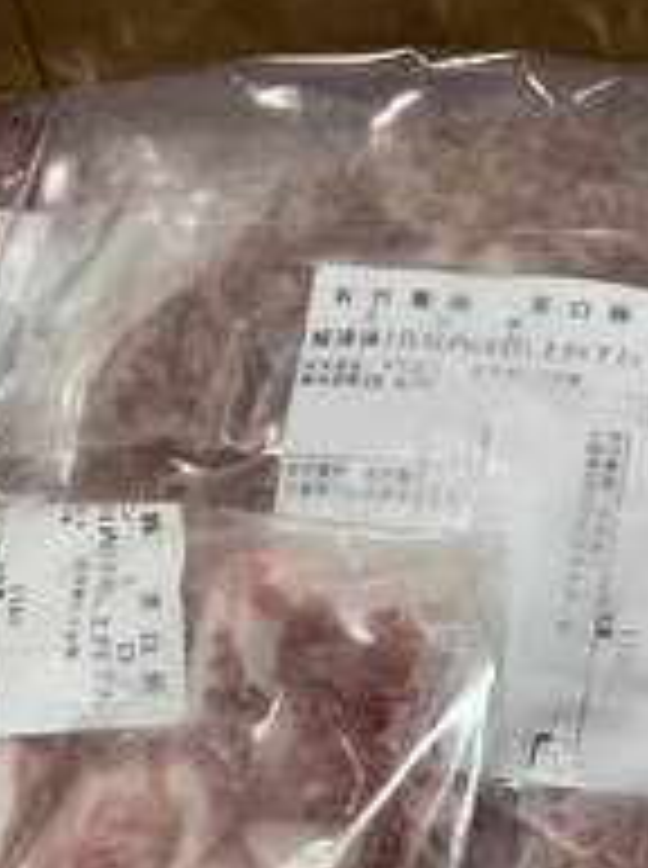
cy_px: 872
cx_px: 468
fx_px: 1352
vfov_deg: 32.7
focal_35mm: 54
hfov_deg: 26.7
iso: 125
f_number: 1.8
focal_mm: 4.25
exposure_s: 1/60
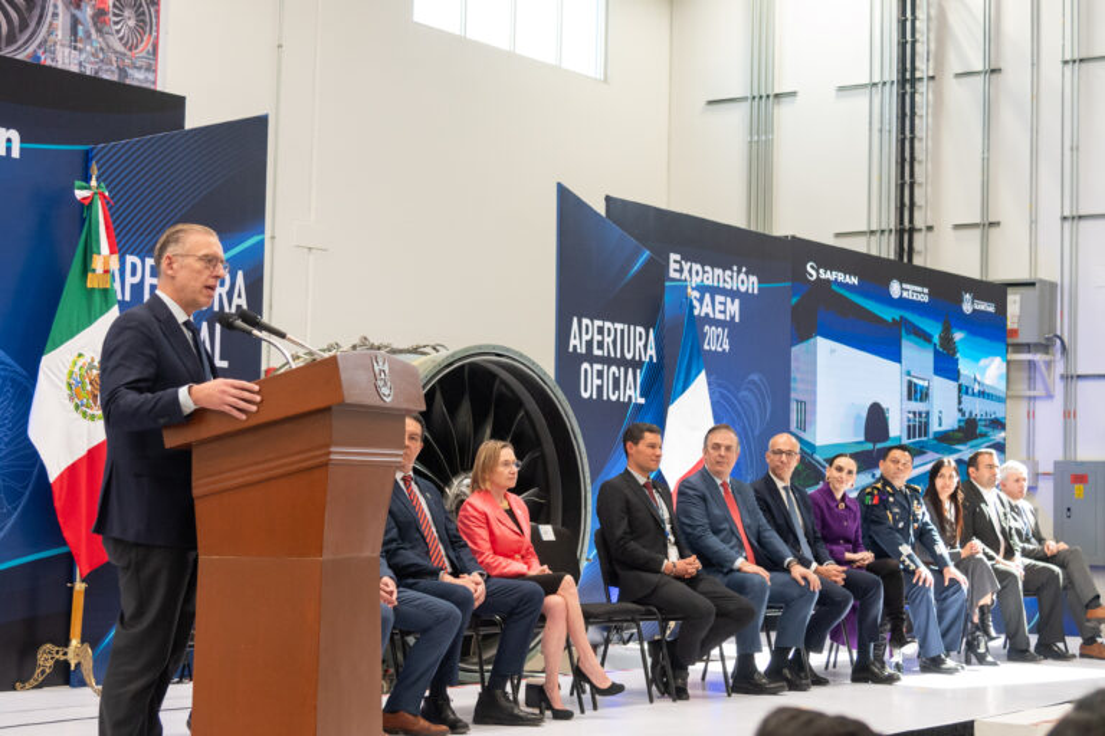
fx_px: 2026
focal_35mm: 66
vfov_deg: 20.6
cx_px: 552
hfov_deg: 30.5
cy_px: 368
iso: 3200
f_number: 4
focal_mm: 44
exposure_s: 1/400
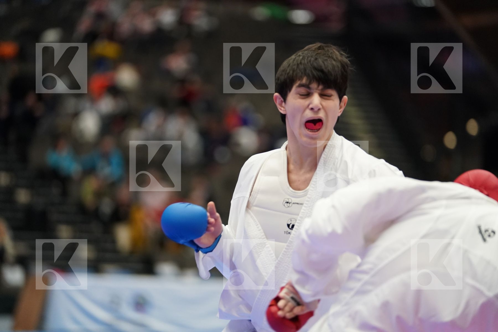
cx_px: 249
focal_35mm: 152
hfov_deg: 13.5
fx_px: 2103
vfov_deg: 9.0
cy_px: 166
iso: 3200
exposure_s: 1/1000
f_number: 2.8
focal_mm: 152
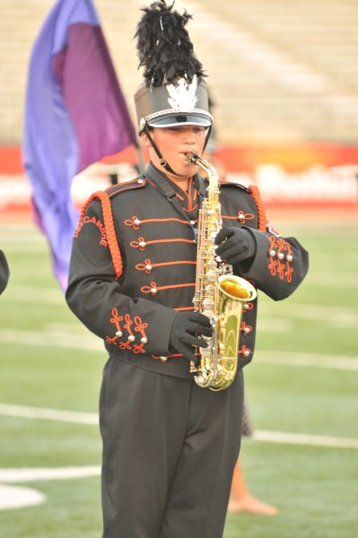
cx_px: 179
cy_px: 269
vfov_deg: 6.9
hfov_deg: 4.6
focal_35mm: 300
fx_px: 4482
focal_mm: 200
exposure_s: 1/125
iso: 200
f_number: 2.8
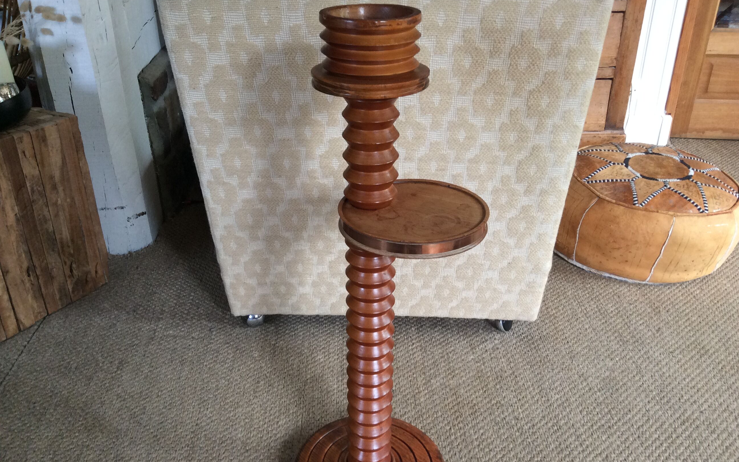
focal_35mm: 34
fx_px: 685
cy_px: 269
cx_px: 370
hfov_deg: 56.7
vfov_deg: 37.2
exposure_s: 1/25
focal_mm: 3.3
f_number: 2.4
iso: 64
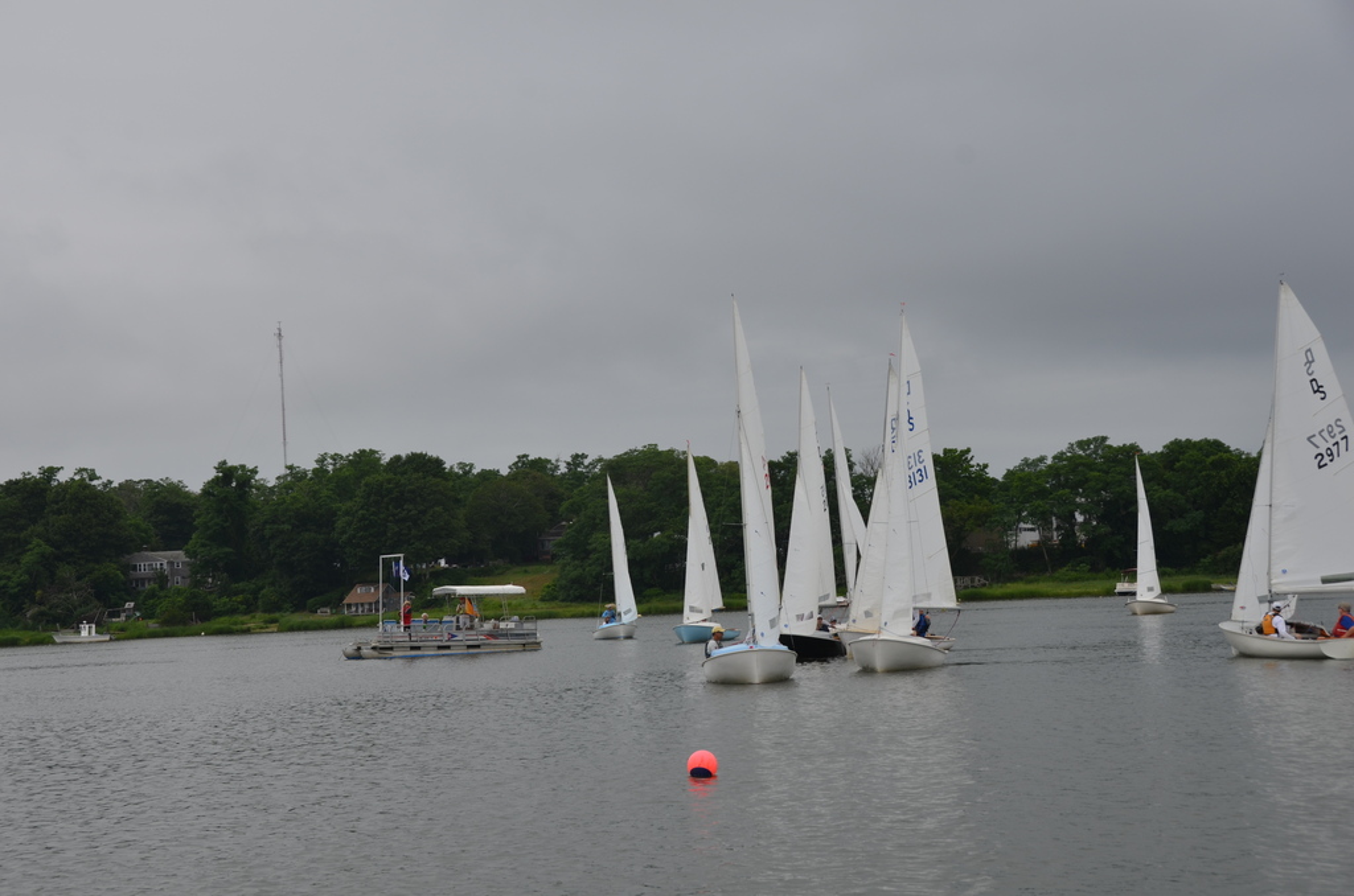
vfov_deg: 20.5
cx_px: 677
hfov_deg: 30.6
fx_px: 2477
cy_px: 448
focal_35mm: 66
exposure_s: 1/250
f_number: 8
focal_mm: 44
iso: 110
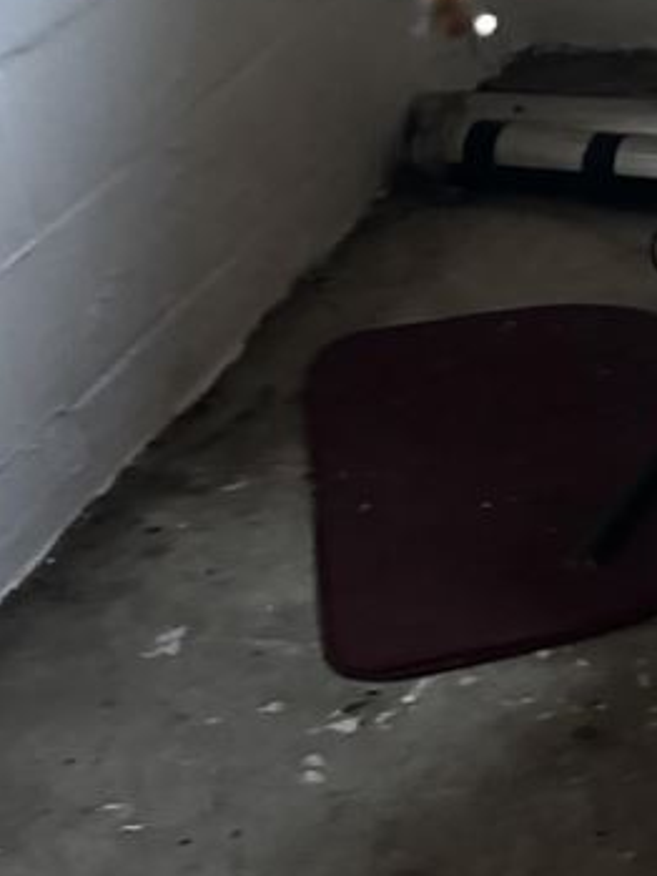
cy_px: 202
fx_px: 2226
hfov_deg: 14.8
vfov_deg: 22.0
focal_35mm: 88
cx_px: 1159
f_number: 1.78
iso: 1000
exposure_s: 1/30
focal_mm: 6.76
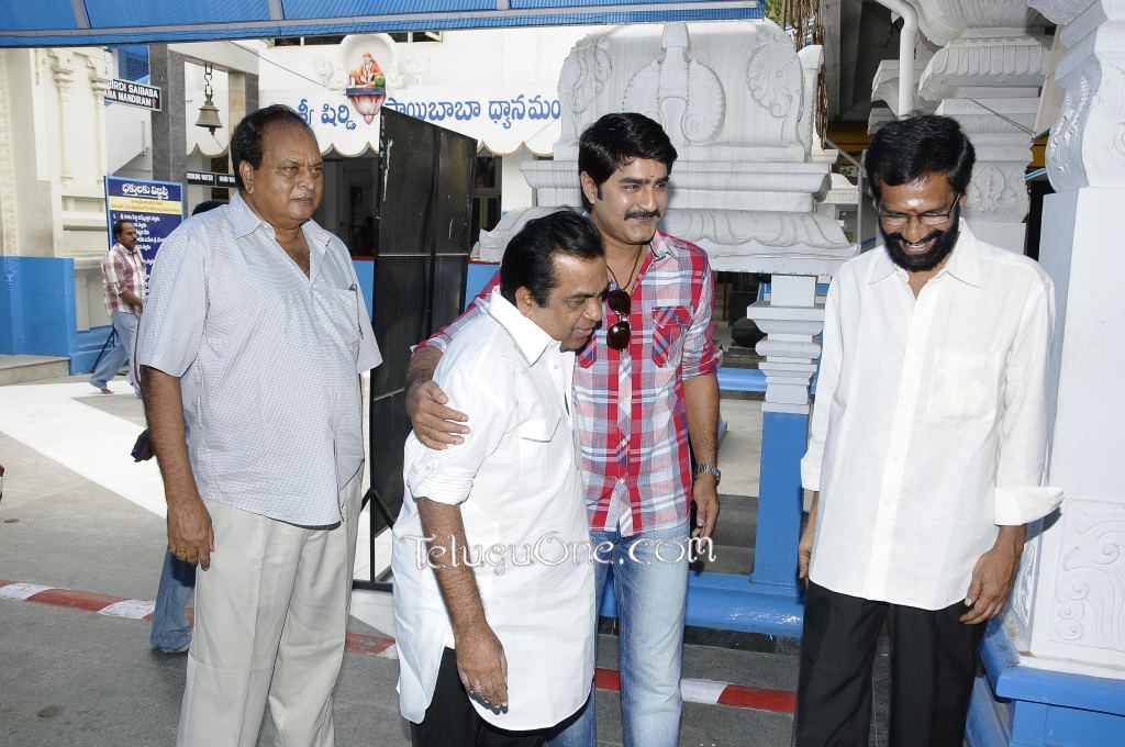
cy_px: 374
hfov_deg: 59.6
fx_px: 983
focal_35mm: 32
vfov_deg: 41.6
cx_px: 562
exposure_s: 1/125
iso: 400
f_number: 6.3
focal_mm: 21
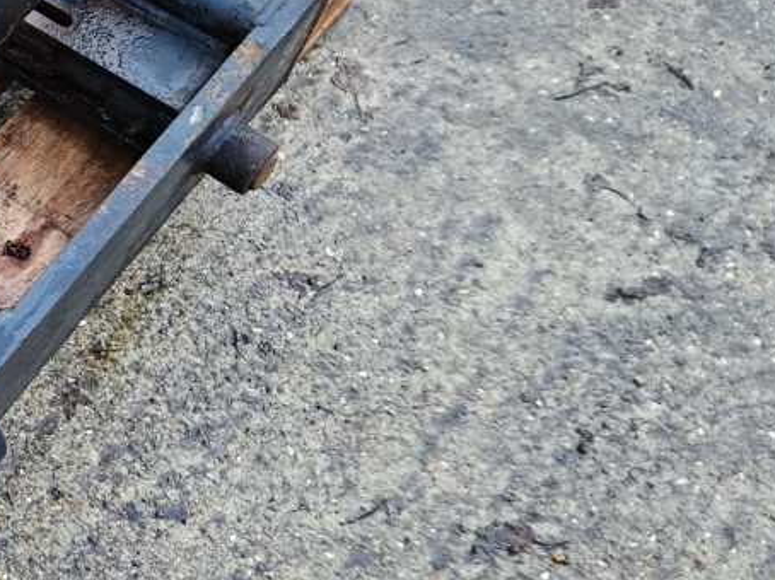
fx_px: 1633
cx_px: -405
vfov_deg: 20.1
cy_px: 220
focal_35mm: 73
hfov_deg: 21.9
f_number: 1.8
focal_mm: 5.4
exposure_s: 1/100
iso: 200
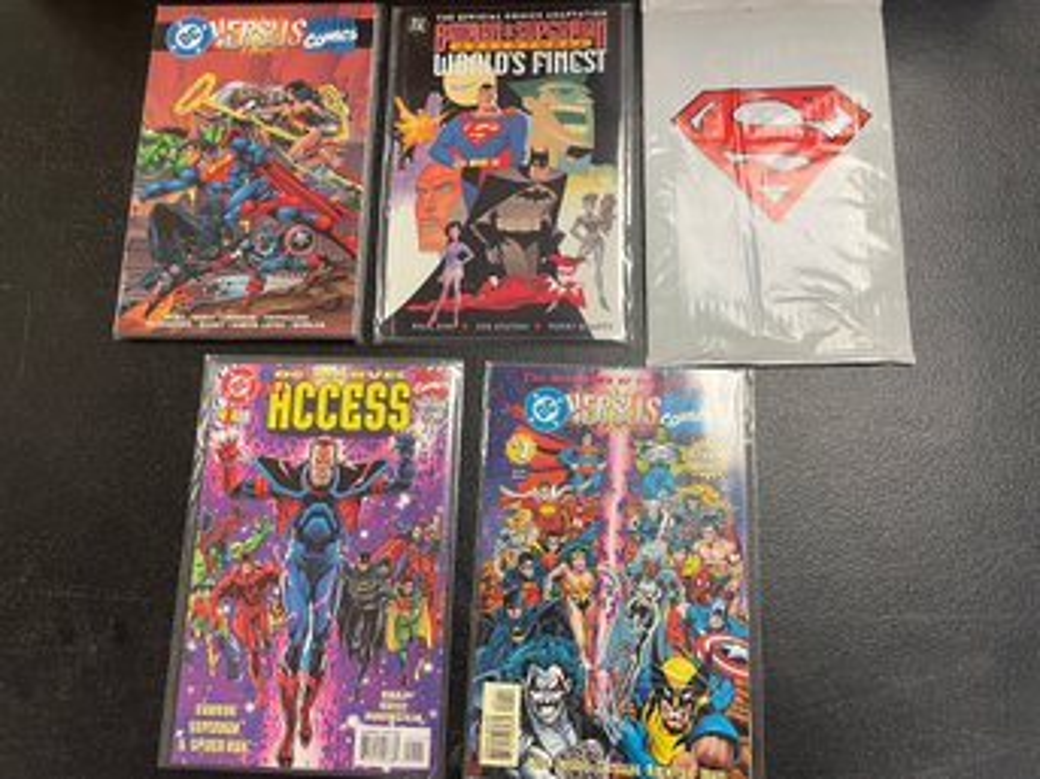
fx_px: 781
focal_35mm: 26
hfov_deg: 67.3
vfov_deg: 53.0
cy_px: 390
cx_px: 520
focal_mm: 4.2
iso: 100
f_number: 1.6
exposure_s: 1/60
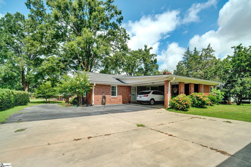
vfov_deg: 77.3
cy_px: 84
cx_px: 126
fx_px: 105
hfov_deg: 100.4
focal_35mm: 15
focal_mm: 10
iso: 400
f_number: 8
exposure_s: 1/1250
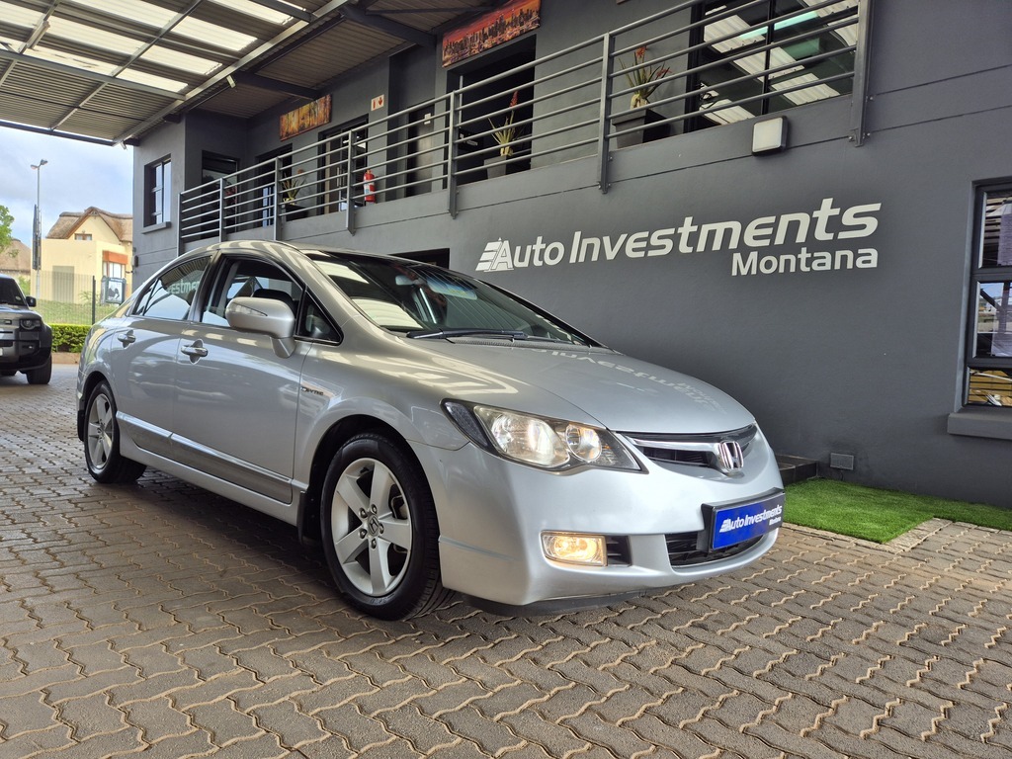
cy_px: 380
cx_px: 506
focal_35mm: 23
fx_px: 672
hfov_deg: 73.9
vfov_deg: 58.9
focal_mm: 5.4
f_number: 1.8
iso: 25
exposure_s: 1/390
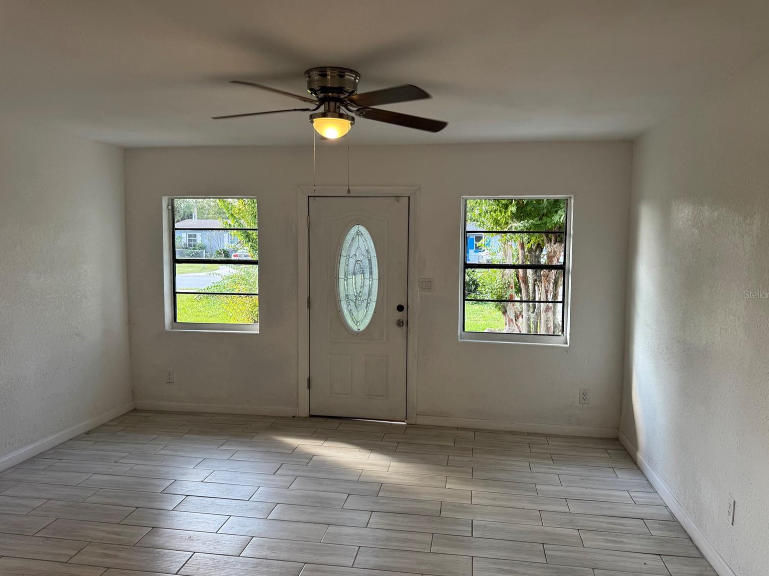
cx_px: 391
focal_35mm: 25
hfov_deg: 69.4
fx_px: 555
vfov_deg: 54.9
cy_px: 294
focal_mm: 6.76
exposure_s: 1/154
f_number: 1.78
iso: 64
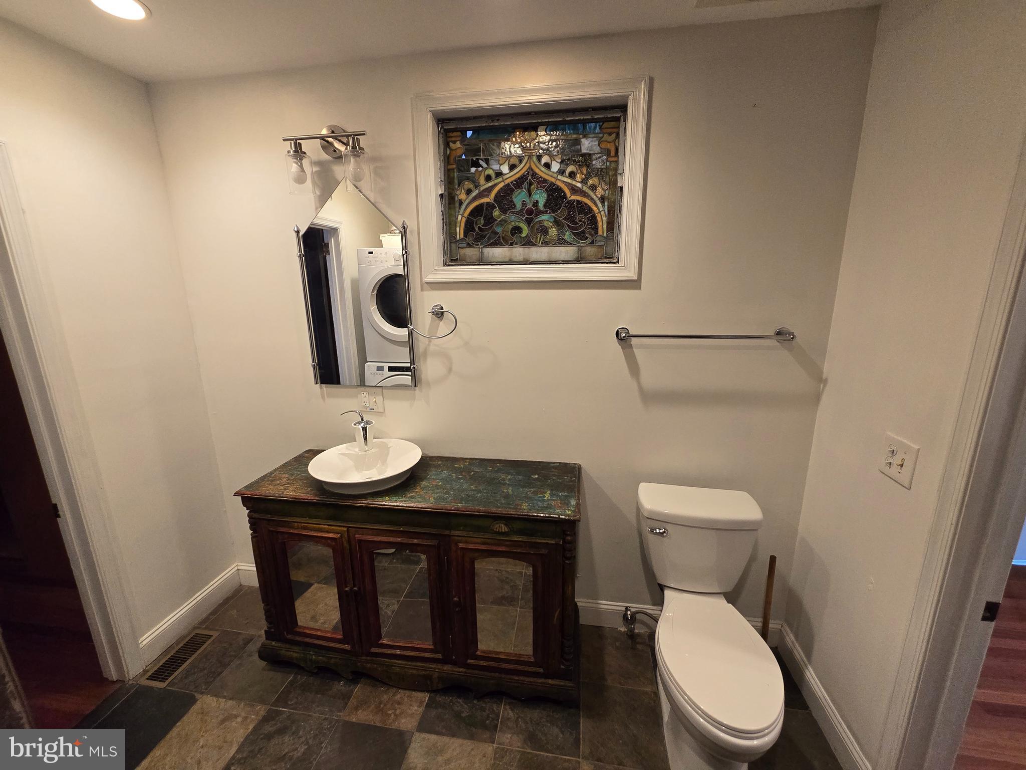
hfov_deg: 106.2
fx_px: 385
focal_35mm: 13
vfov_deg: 89.9
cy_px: 385
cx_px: 513
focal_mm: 2.2
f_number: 2.2
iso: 400
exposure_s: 1/60
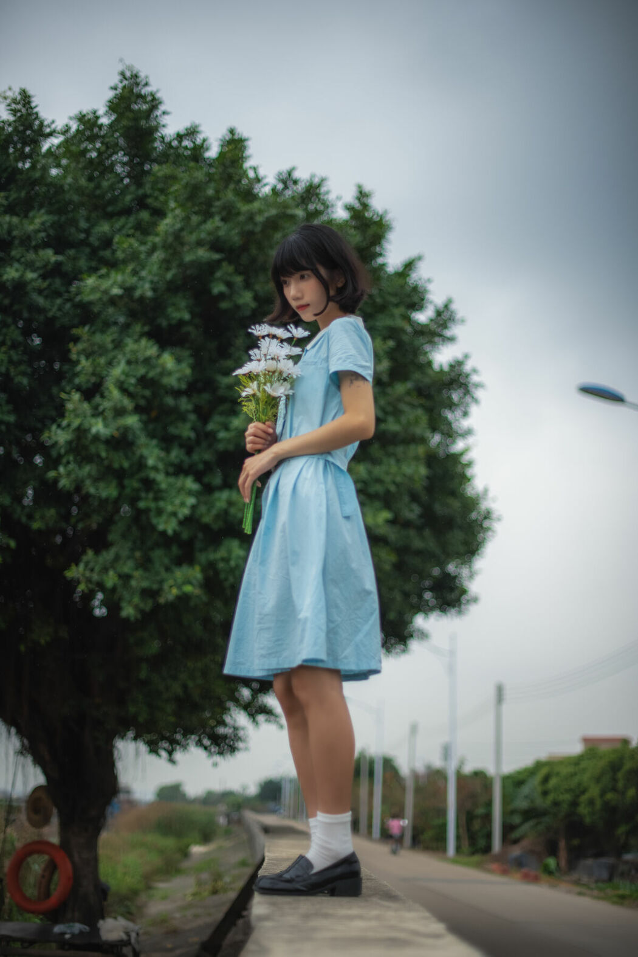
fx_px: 1328
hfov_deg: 27.0
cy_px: 478
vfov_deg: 39.6
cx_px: 319
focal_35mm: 50
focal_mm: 50
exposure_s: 1/1000
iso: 160
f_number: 1.4
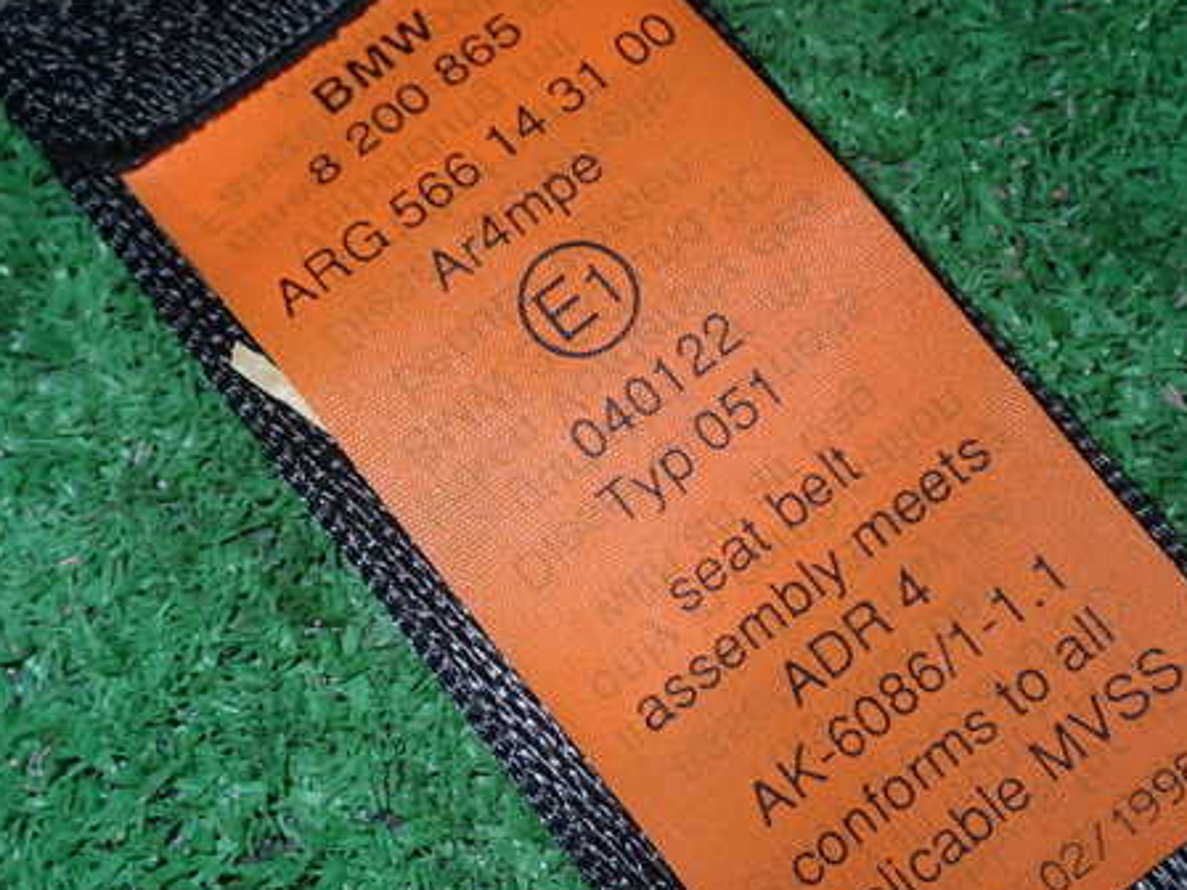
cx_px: 654
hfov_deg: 30.7
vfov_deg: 23.3
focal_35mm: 63
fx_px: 2160
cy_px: 397
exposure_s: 1/50
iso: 200
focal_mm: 8.4
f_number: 13
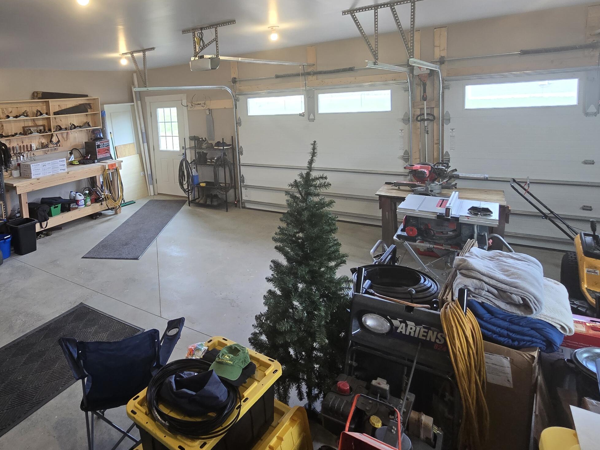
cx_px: 190
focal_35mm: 20
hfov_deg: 78.5
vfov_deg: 64.3
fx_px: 347
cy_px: 151
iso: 160
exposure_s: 1/60
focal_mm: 2.2
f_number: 2.2
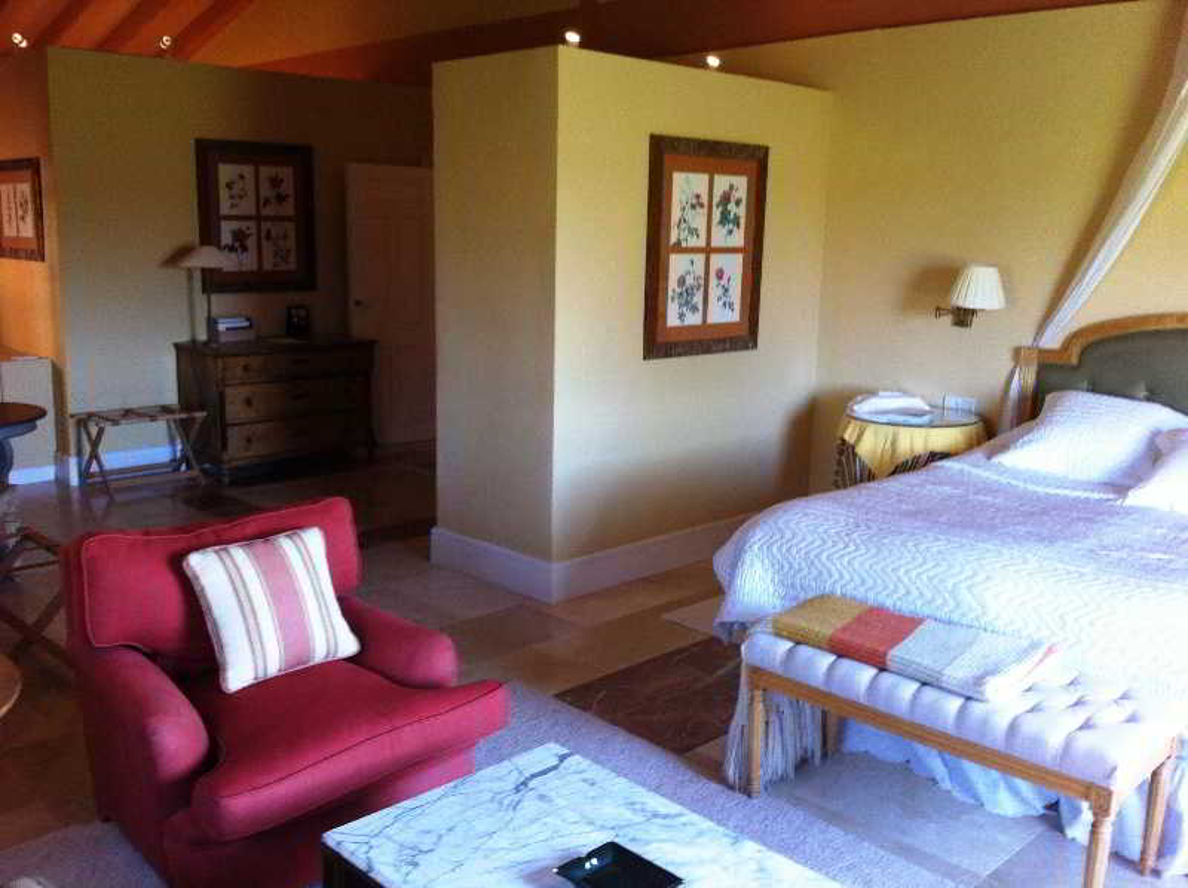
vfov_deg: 40.6
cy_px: 444
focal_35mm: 35
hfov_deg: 52.7
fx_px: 1200
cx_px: 594
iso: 125
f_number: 2.8
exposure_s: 1/15
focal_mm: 3.85
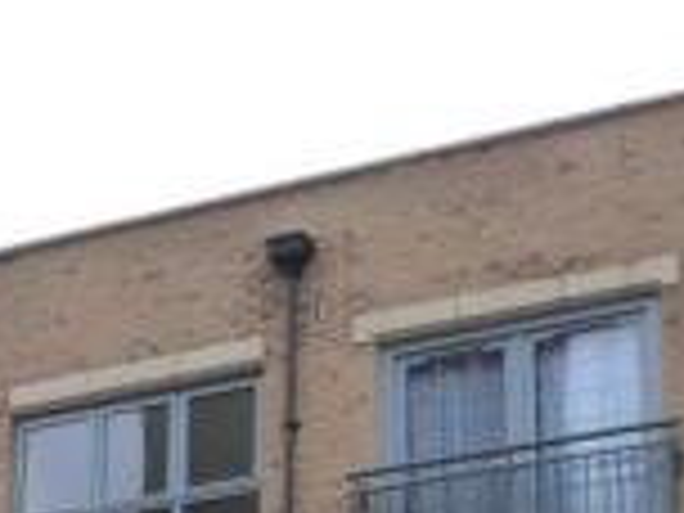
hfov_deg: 20.4
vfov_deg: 14.3
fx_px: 1897
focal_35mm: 96
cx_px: 461
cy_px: 799
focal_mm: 4.5
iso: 160
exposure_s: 1/125
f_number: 4
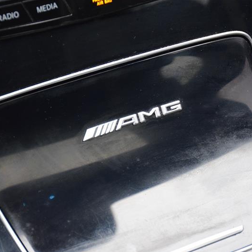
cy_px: 126
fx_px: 890
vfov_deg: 16.1
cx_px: 135
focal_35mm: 108
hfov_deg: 16.1
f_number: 4.8
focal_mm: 56
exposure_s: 1/125
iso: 2800
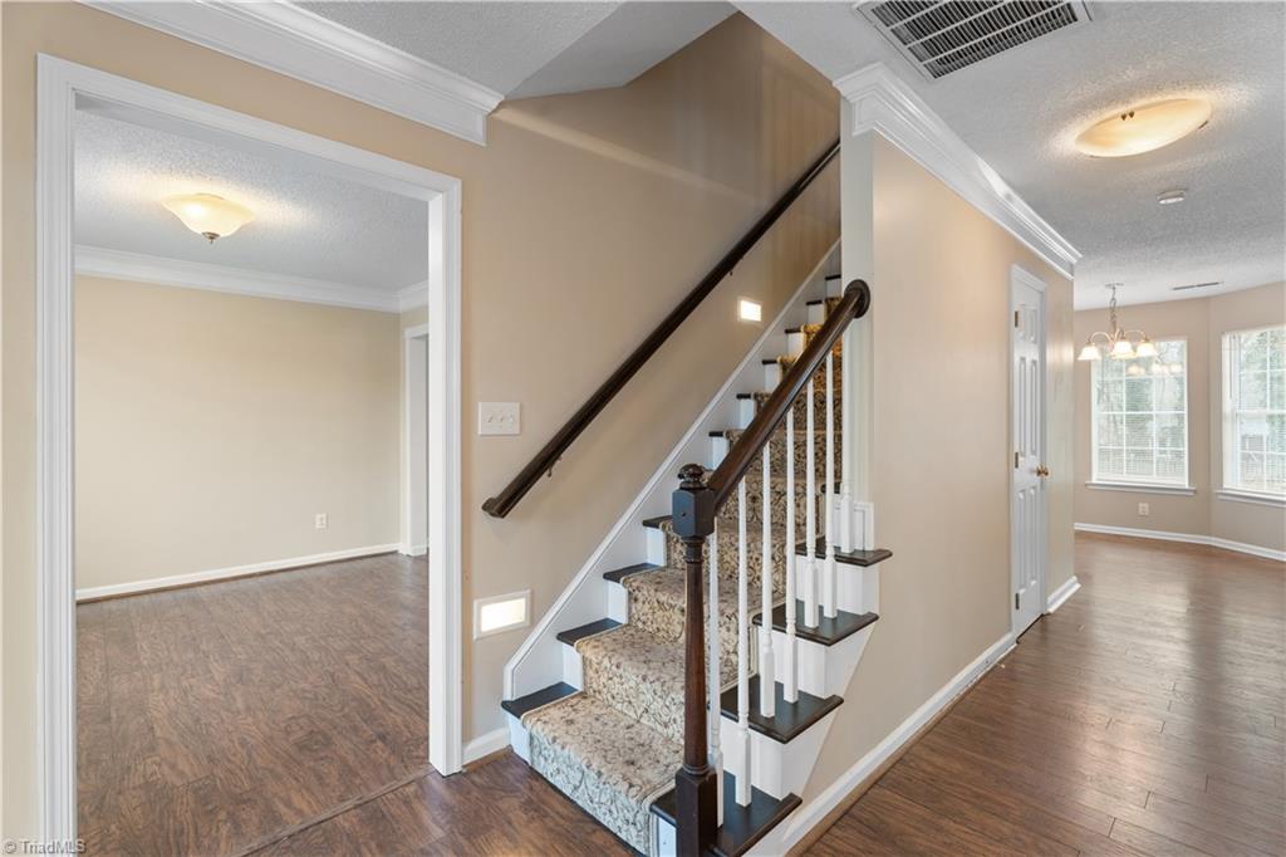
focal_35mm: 16
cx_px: 643
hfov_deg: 96.8
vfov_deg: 73.7
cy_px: 428
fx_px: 571
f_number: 8
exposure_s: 1/3
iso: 320
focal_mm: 16
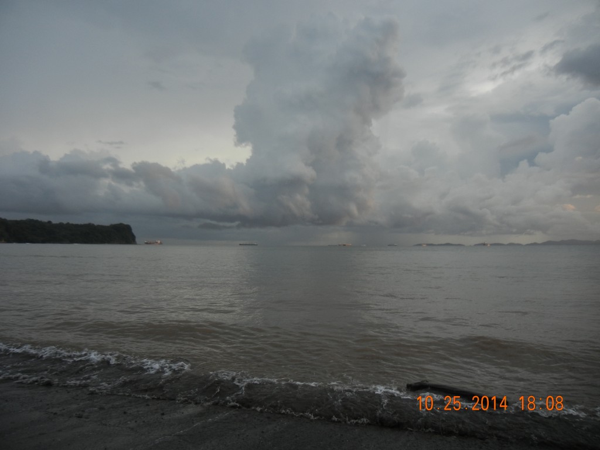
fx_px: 520
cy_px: 225
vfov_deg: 46.8
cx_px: 300
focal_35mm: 30
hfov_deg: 60.0
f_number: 3.5
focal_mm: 5.4
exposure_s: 1/136
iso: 160
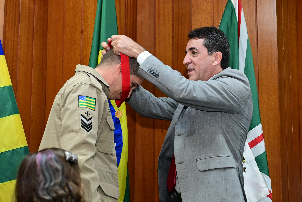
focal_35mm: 75
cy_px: 101
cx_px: 151
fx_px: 630
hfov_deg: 27.0
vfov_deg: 18.2
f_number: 4.5
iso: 4000
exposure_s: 1/125
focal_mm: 50
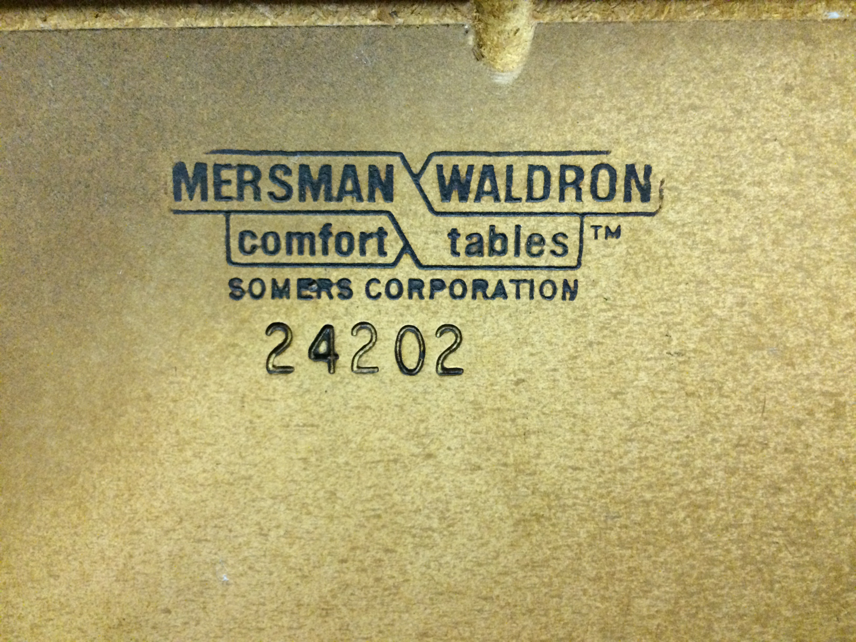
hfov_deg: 61.7
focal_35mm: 29
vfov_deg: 48.2
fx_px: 717
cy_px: 321
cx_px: 428
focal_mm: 4.15
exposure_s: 1/30
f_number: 2.2
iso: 320
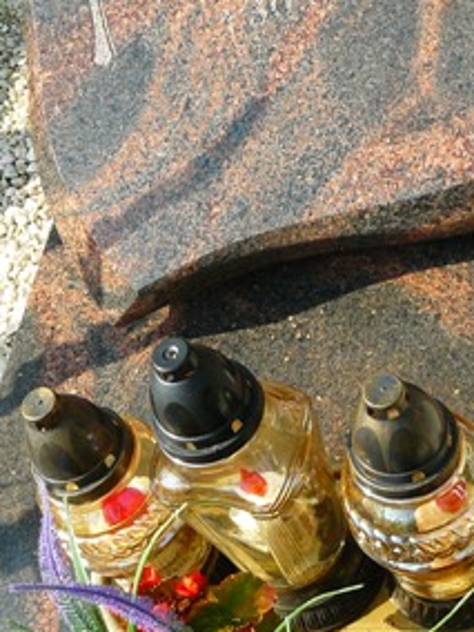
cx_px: 289
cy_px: 218
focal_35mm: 81
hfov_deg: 18.2
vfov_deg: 24.0
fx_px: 1479
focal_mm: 6
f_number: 5
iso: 100
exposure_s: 1/200
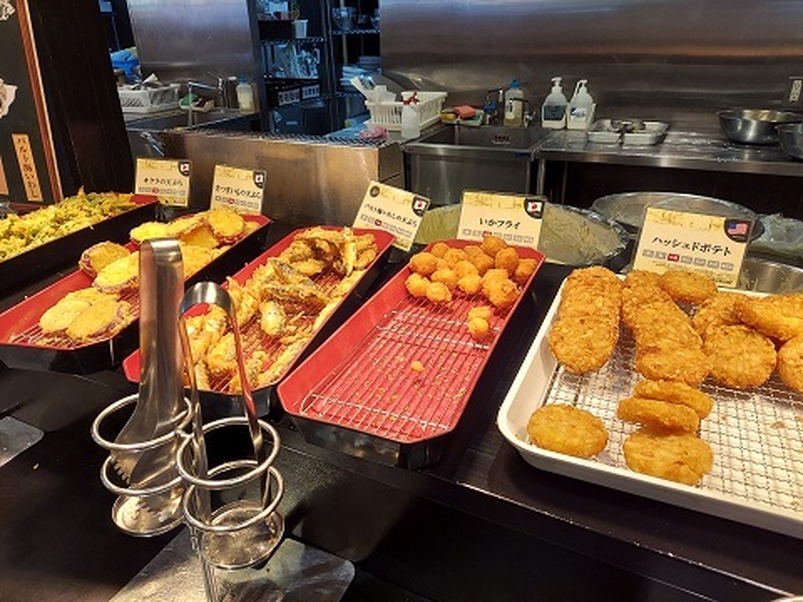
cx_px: 402
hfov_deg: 69.4
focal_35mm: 25
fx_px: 580
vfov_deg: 54.9
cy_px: 301
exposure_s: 1/100
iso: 80
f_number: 2
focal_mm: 4.6
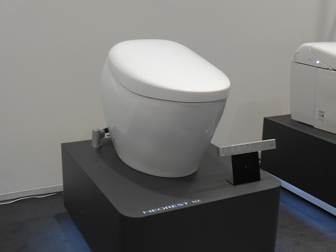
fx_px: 446
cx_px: 168
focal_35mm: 46
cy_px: 126
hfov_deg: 41.2
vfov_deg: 31.5
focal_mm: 9.5
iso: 200
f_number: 3
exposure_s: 1/60
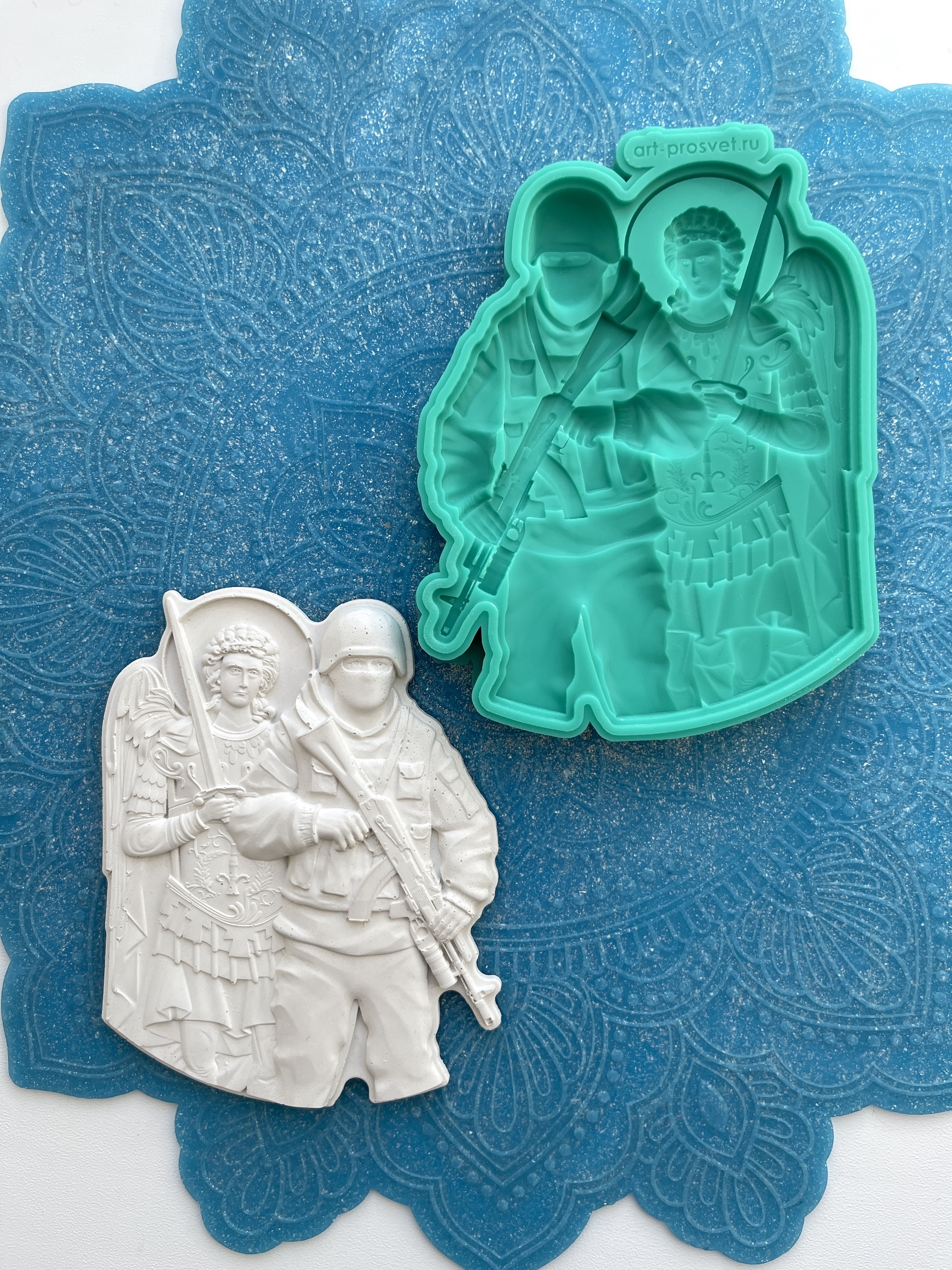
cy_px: 635
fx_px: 917
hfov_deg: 54.9
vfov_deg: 69.4
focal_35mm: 25
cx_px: 476
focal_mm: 5.1
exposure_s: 1/590
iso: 32
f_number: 1.6
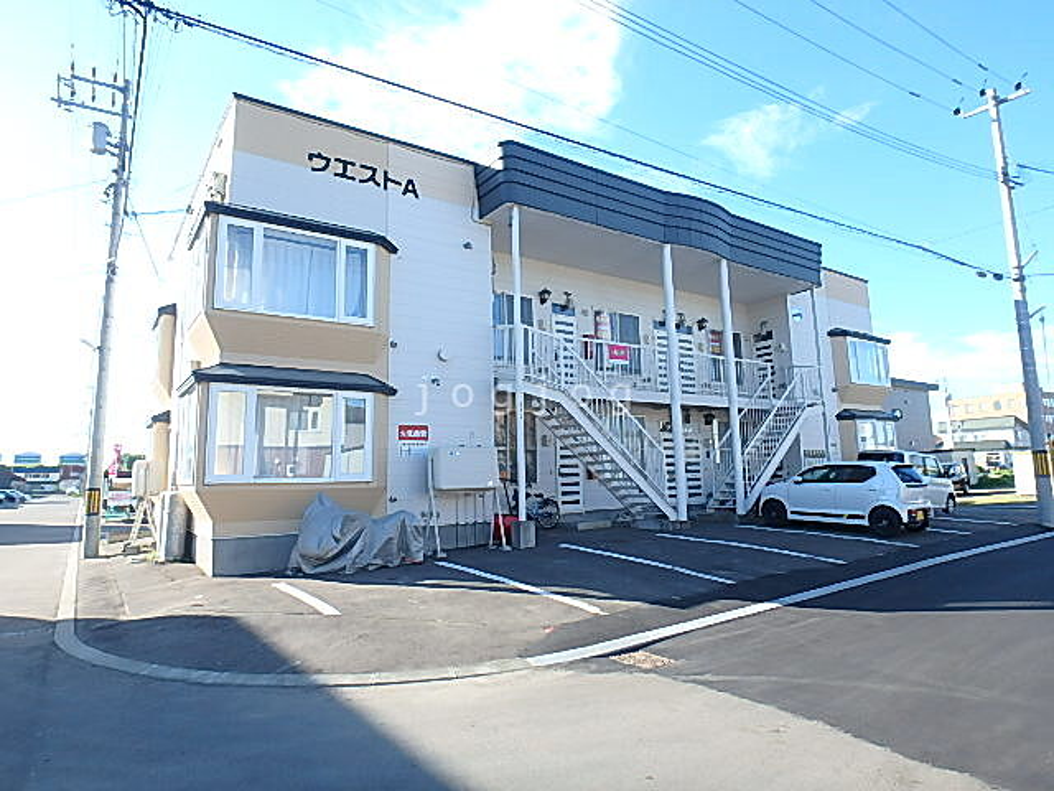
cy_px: 396
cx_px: 527
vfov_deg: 63.4
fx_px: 639
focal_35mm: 21
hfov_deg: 79.0
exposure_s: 1/320
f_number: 3.5
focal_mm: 3.7
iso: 125
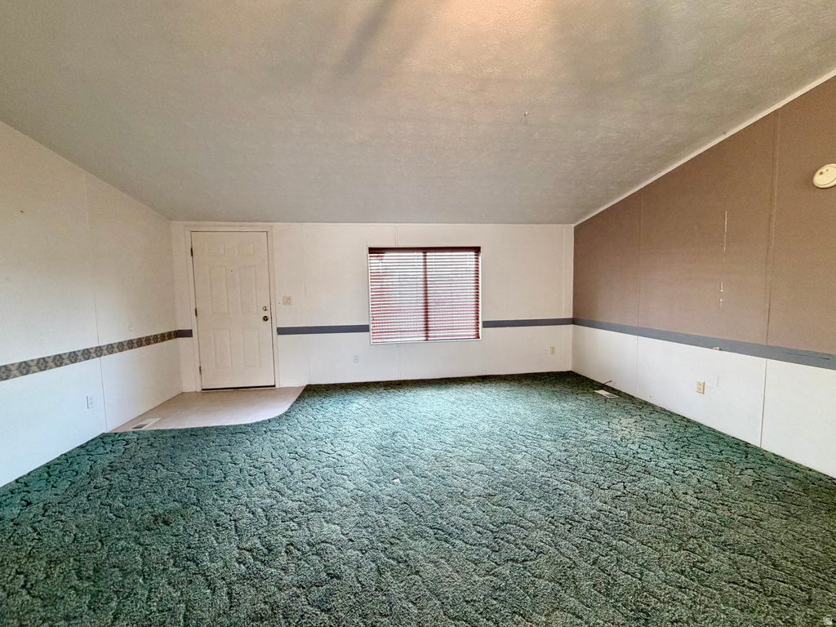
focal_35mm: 14
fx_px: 338
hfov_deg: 102.1
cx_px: 418
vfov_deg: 85.7
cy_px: 314
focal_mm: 2.22
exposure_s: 1/60
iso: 200
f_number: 2.2
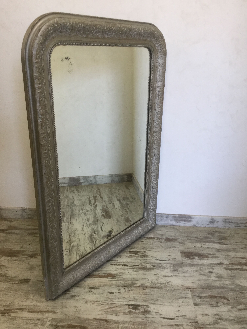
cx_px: 124
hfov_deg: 45.4
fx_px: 295
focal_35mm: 31
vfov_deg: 58.4
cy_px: 164
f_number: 2.4
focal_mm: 3.3
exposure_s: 1/33
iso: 32
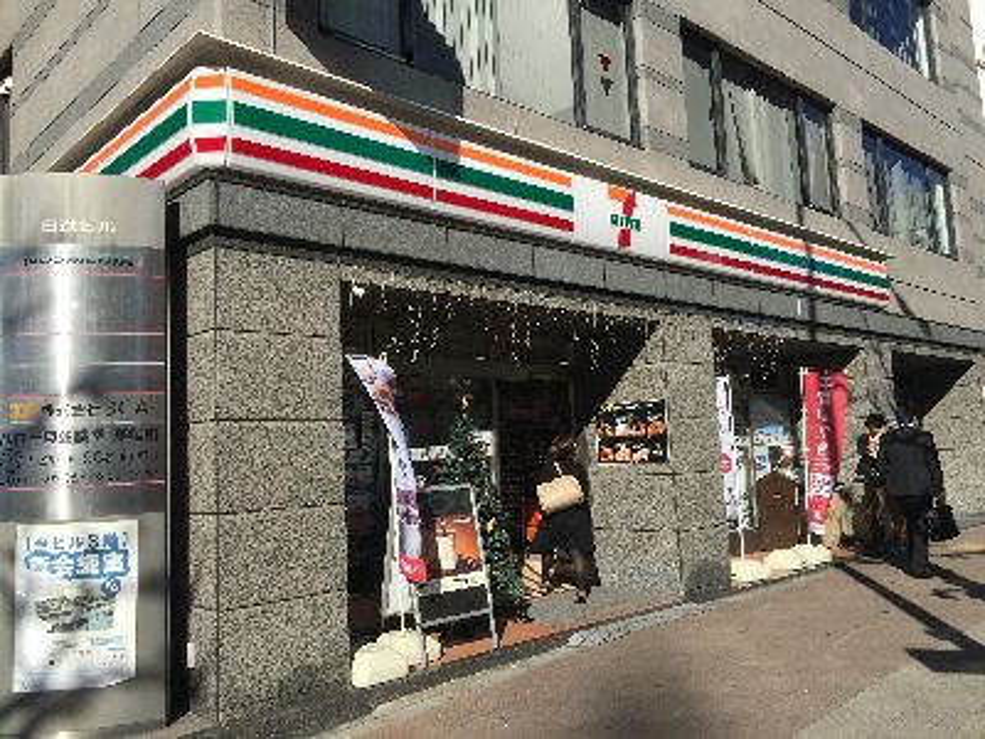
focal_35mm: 29
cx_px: 492
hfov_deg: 61.7
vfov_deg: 48.2
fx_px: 825
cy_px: 370
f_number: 2.2
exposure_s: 1/2475
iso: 32
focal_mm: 4.15
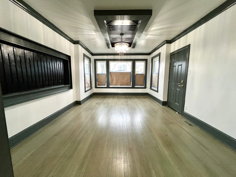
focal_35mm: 13
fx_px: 89
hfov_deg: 106.2
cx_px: 118
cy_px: 88
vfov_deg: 89.9
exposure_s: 1/60
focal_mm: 1.57
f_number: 1.8
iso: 500
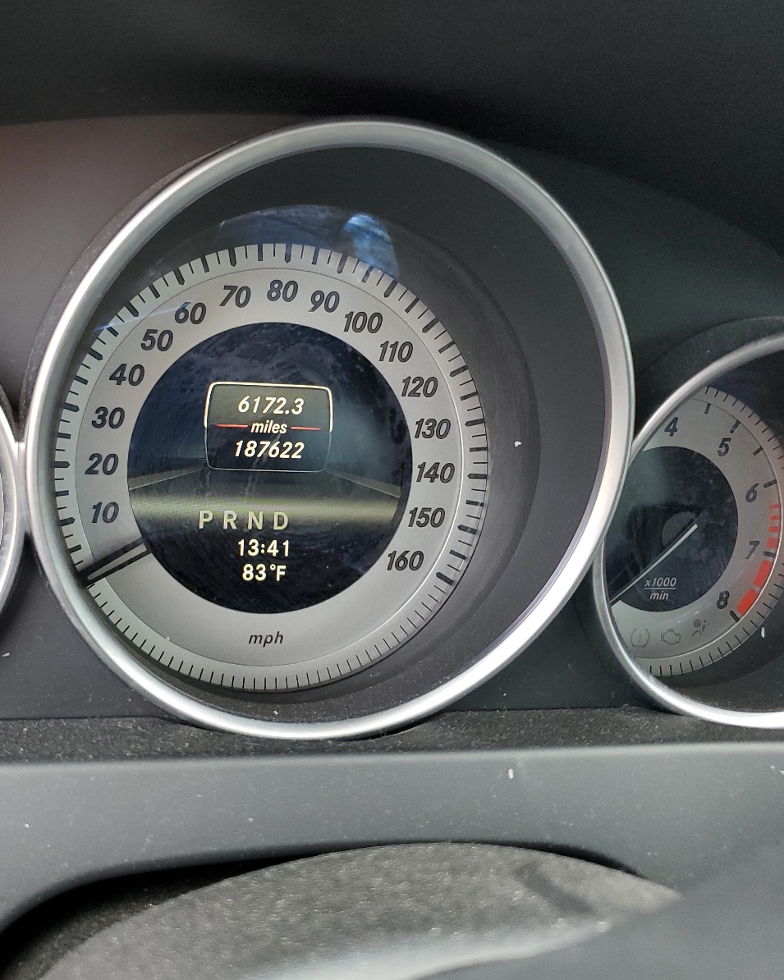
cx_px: 225
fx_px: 986
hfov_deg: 42.4
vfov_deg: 52.8
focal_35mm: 34
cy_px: 490
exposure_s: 1/120
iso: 97
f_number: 1.5
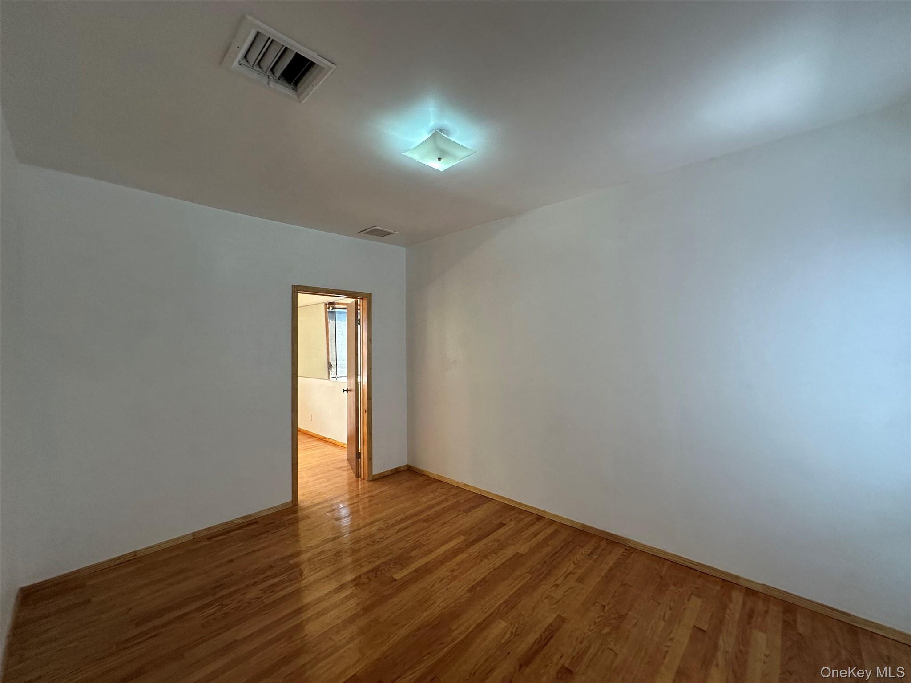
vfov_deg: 85.7
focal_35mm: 14
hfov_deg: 102.1
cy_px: 342
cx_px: 456
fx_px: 368
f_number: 2.2
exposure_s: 1/120
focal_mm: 2.22
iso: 160
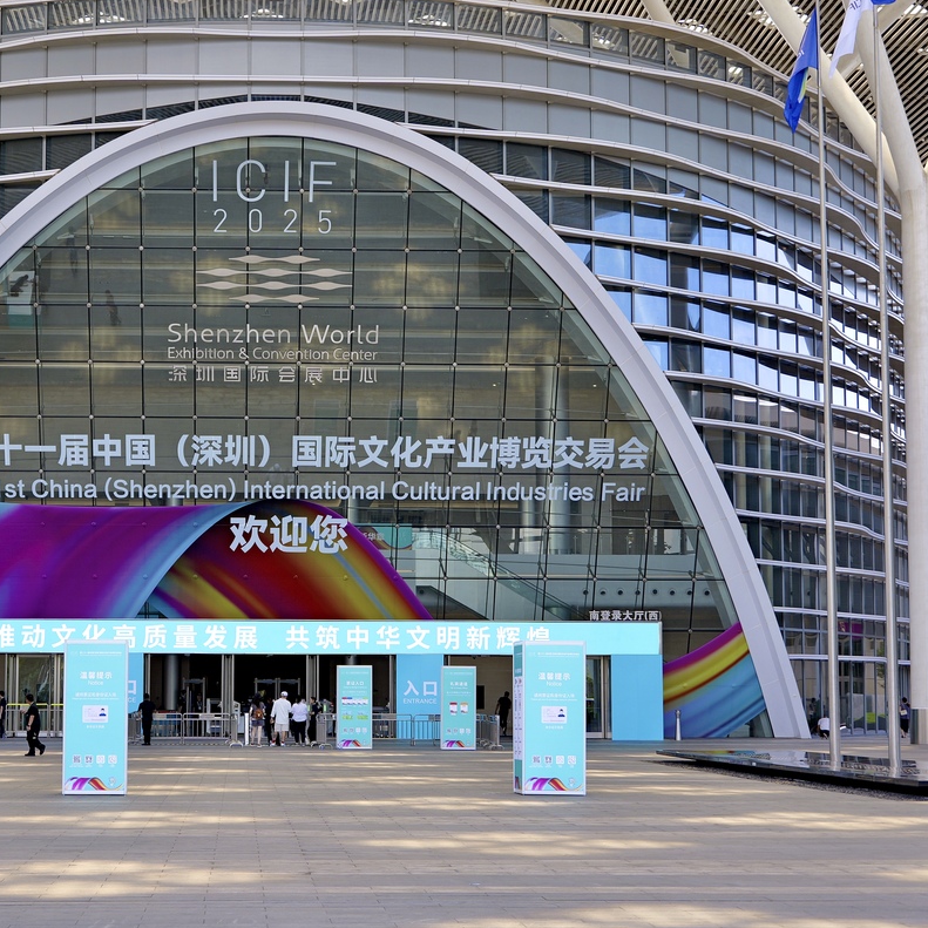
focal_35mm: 67
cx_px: 282
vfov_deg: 25.7
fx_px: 2032
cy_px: 465
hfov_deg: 25.5
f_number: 4.9
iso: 320
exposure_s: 1/200
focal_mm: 52
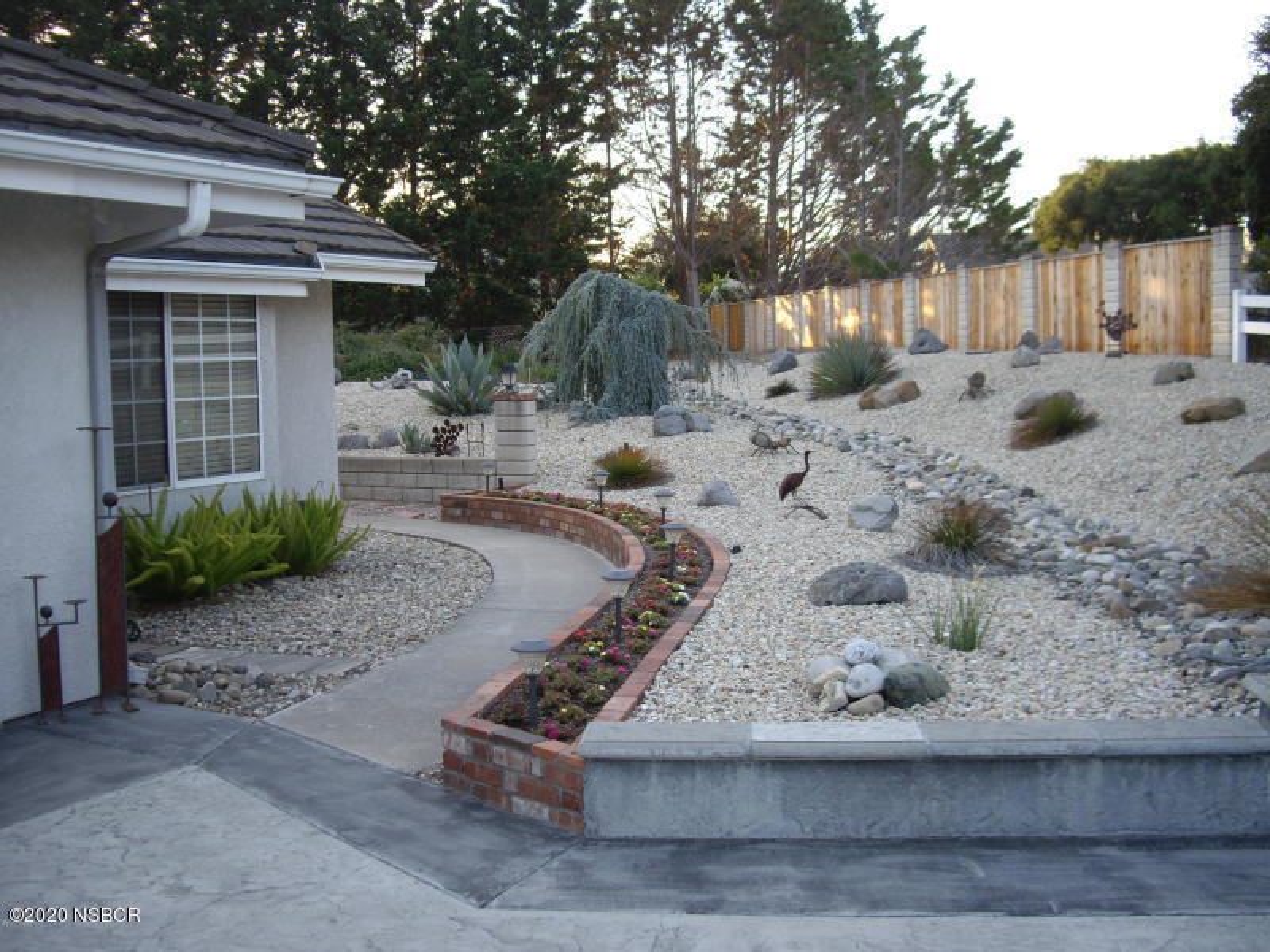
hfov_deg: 49.0
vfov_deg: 37.7
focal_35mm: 38
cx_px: 635
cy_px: 476
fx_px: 1394
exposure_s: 1/125
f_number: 2.8
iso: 100
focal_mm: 7.9
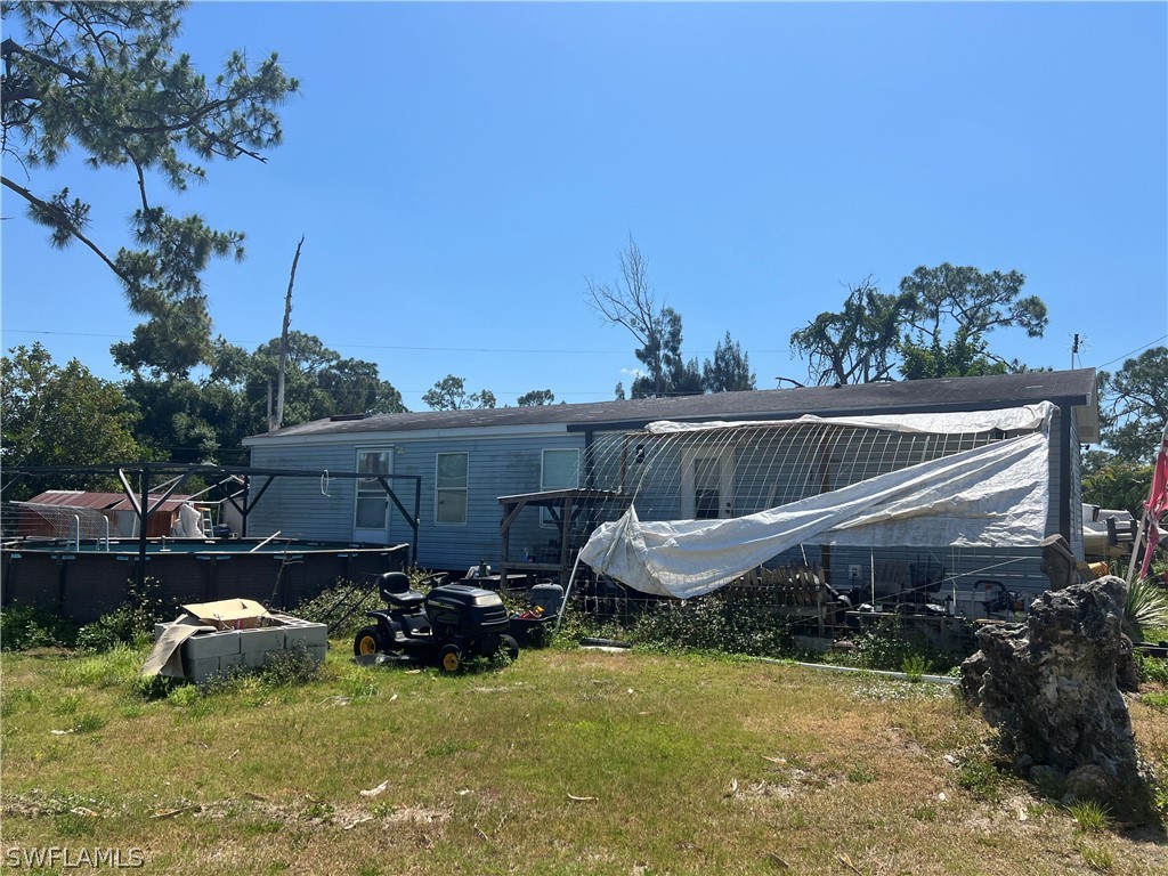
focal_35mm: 26
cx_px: 584
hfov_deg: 67.3
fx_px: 877
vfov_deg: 53.1
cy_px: 438
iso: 50
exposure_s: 1/5587
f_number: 1.5
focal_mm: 5.7
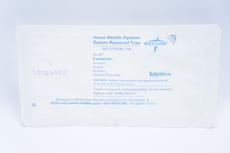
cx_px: 115
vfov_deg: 25.7
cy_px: 76
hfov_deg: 37.9
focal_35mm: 52
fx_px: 335
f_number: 4.5
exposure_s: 1/160
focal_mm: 35
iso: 1600
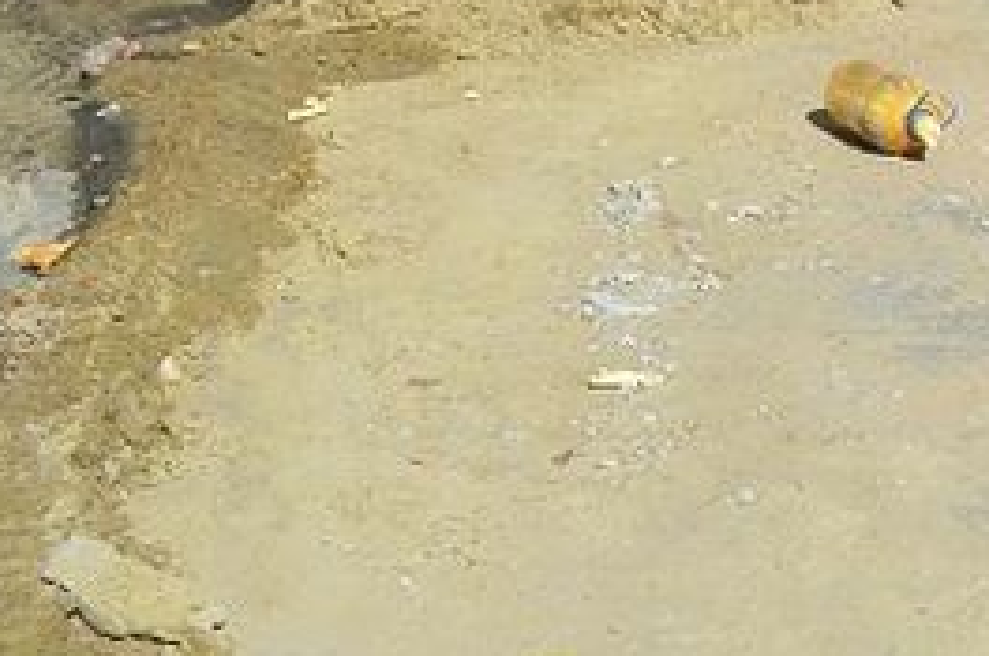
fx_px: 2687
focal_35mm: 98
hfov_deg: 17.7
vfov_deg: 13.7
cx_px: 1656
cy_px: -7
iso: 100
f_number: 8
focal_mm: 18
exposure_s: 1/250
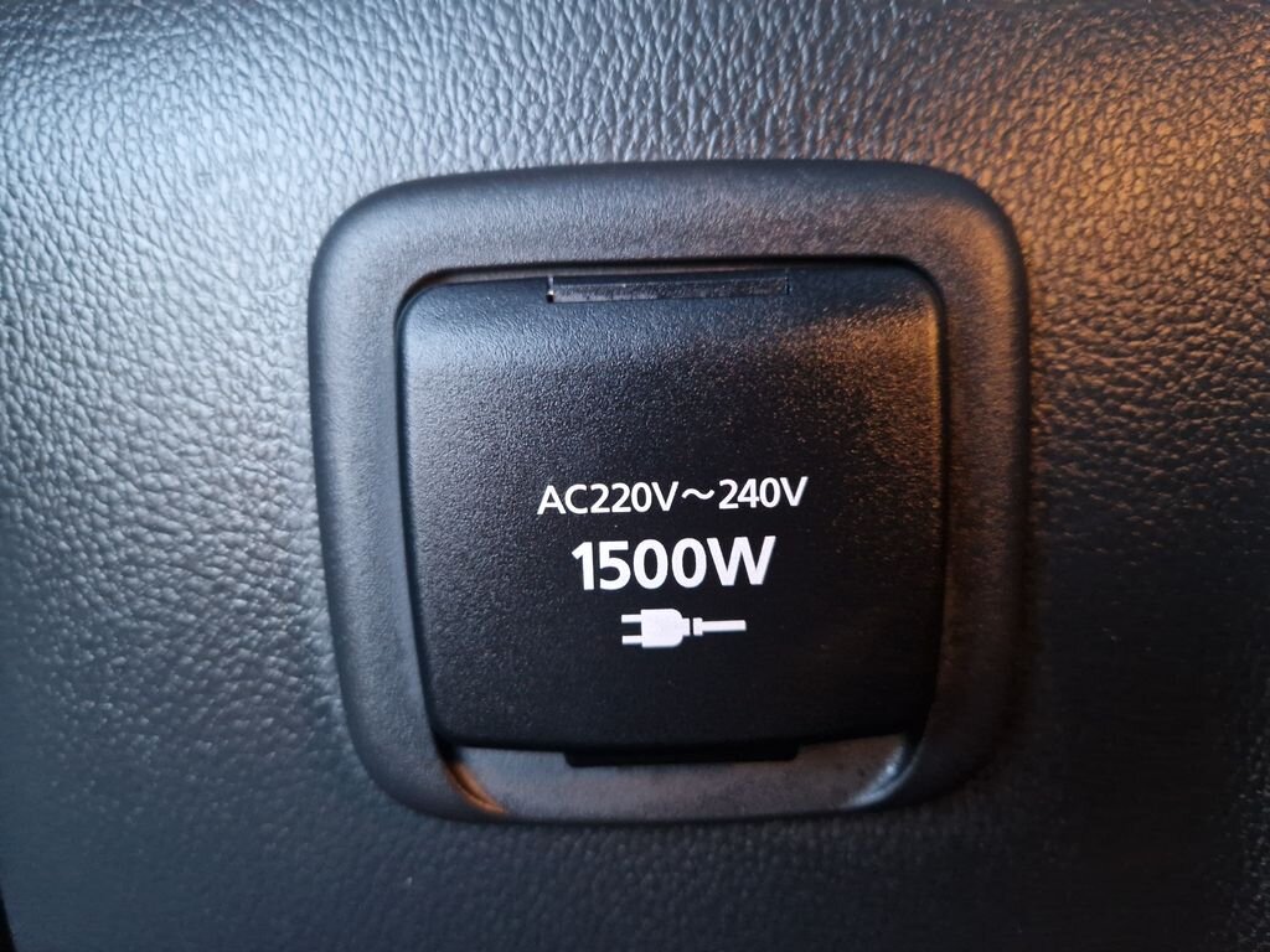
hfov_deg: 73.9
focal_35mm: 23
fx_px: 844
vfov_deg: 58.9
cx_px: 635
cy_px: 476
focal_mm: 5.4
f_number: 1.8
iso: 1250
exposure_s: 1/25
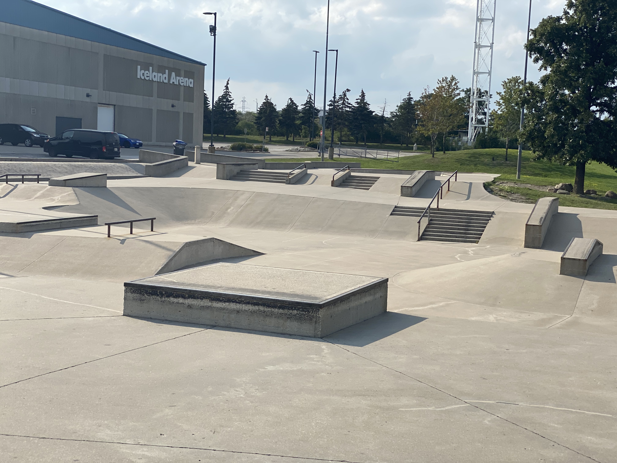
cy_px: 232
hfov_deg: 36.8
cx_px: 308
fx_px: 927
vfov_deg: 28.0
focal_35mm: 52
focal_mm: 6
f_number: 2
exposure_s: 1/2660
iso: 20
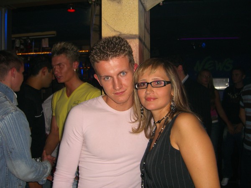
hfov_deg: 49.0
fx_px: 276
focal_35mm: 38
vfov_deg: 37.7
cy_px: 94
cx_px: 126
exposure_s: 1/60
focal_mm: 7.9
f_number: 2.8
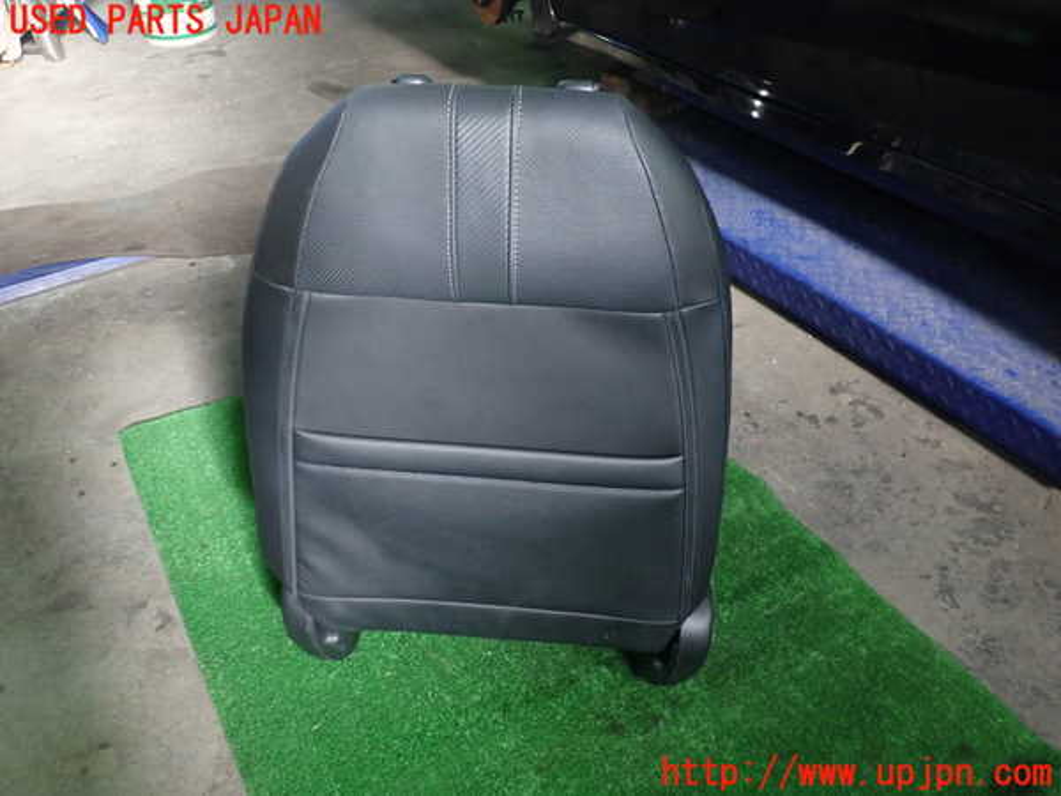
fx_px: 920
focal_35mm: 30
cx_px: 530
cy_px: 398
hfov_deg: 60.0
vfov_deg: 46.8
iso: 500
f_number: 2.3
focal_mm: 5.5
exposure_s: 1/125
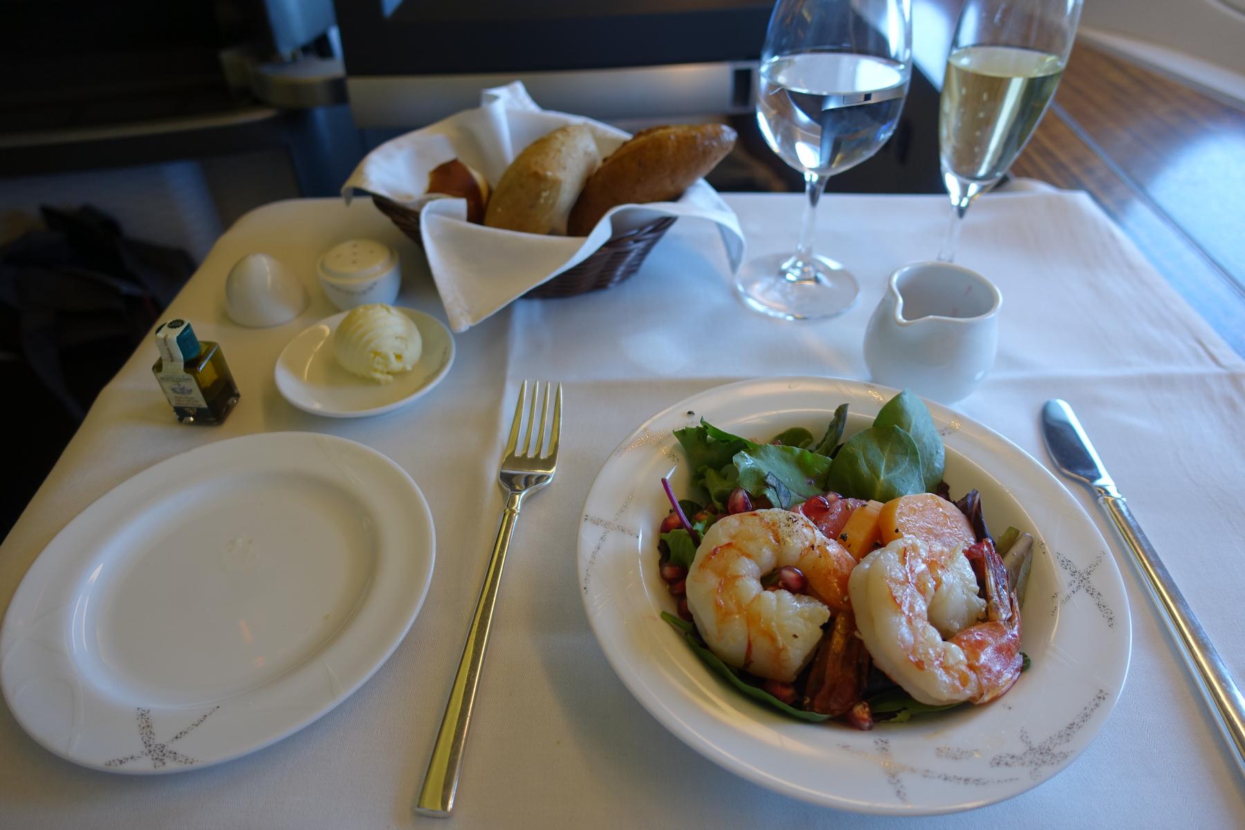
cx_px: 622
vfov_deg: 53.1
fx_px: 830
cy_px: 415
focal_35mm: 24
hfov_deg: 73.7
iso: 125
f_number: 1.8
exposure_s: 1/30
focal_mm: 8.8
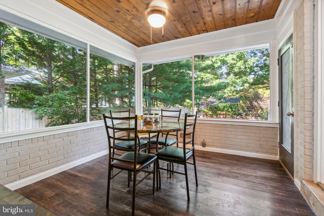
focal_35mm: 15
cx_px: 162
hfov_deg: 100.4
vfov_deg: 77.3
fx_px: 135
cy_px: 108
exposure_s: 1/2
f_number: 9
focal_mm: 10
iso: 200
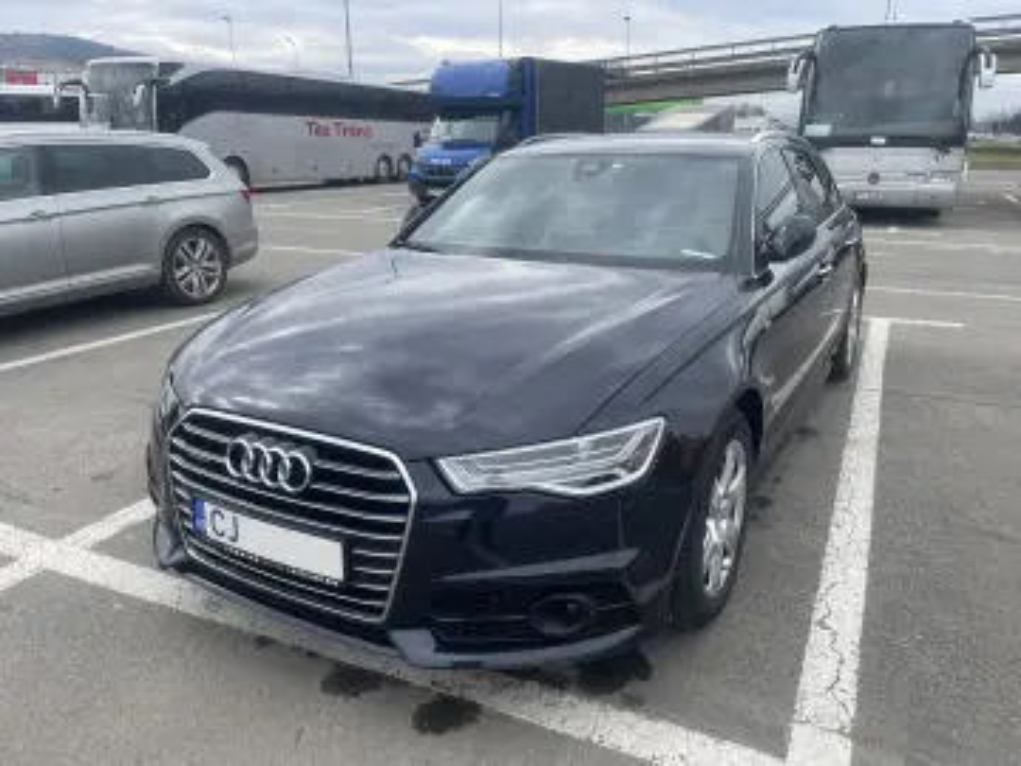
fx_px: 767
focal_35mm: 26
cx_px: 510
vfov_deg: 53.1
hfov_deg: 67.3
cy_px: 383
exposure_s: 1/1261
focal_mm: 4.2
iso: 32
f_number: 1.6
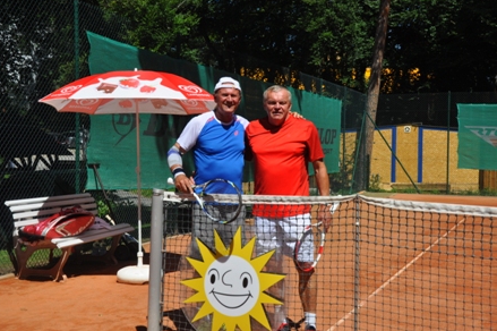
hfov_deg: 38.2
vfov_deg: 26.0
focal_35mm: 52
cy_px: 163
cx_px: 252
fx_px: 717
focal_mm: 34
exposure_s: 1/2000
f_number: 8
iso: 400
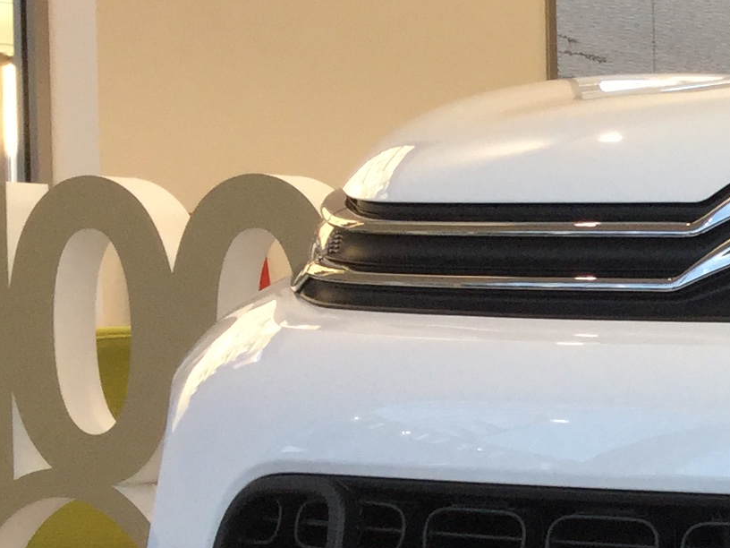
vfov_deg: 11.8
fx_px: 2615
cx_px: 1359
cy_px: 587
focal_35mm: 124
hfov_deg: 13.9
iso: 40
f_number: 2.4
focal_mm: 3.3
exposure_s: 1/120
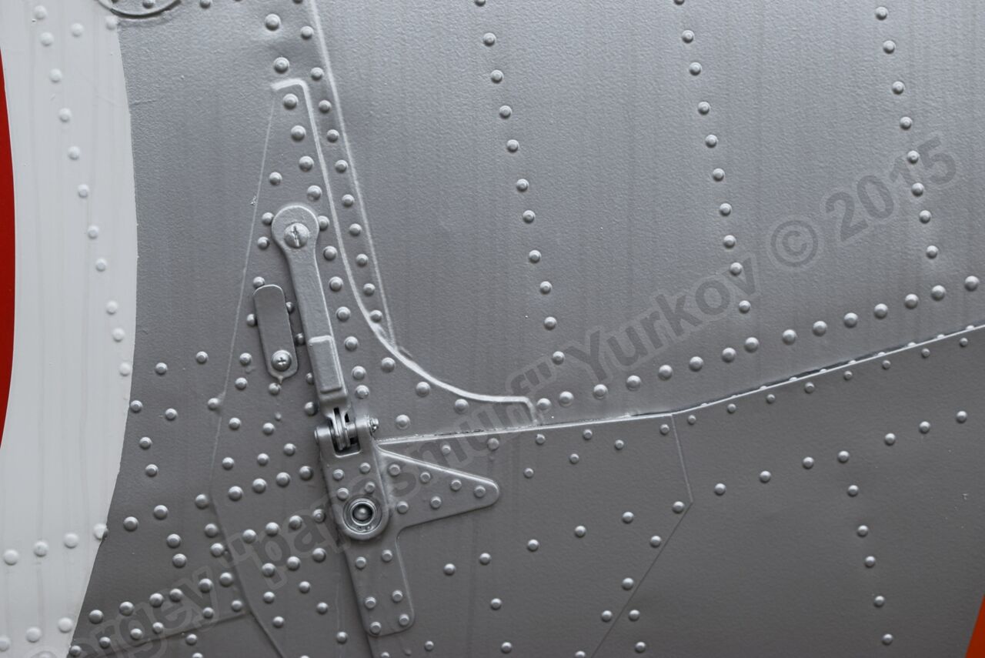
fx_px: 2258
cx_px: 492
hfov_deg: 24.6
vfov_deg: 16.6
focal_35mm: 82
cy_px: 329
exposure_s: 1/320
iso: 200
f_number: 9
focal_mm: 55
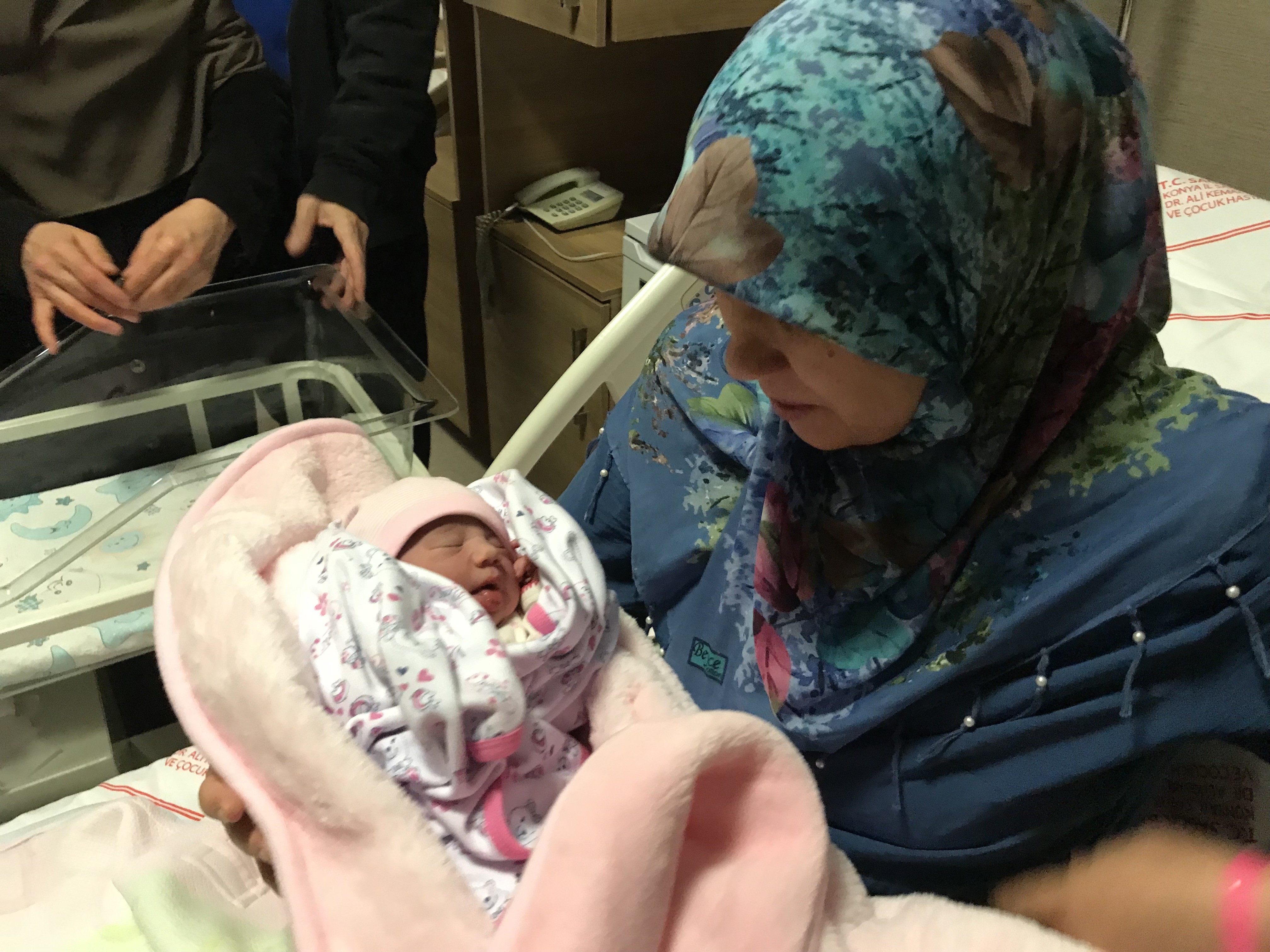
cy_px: 476
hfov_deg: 63.4
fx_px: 1027
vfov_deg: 49.7
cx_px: 635
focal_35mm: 28
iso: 100
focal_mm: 3.99
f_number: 1.8
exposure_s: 1/14
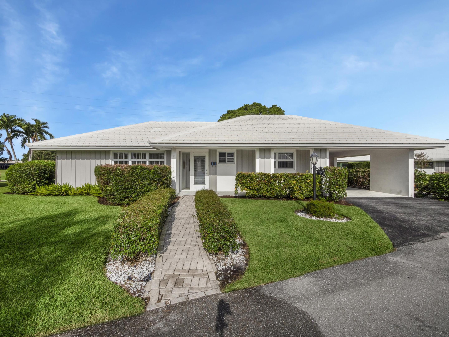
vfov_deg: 78.1
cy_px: 168
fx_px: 208
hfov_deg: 94.5
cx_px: 224
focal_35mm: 16
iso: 200
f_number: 10
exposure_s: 1/640
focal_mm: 8
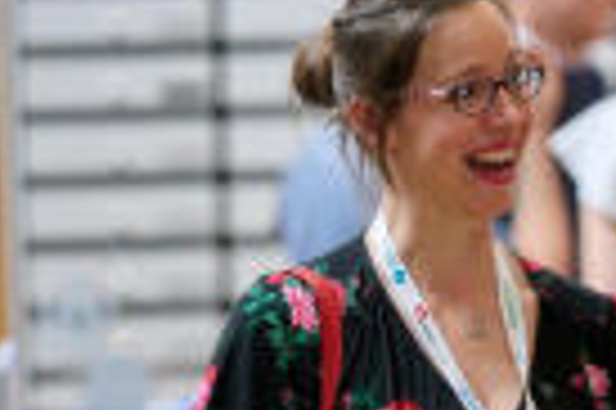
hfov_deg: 4.4
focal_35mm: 470
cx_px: 890
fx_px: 8033
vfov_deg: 2.9
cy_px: 286
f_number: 2.2
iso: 400
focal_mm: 135
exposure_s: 1/200
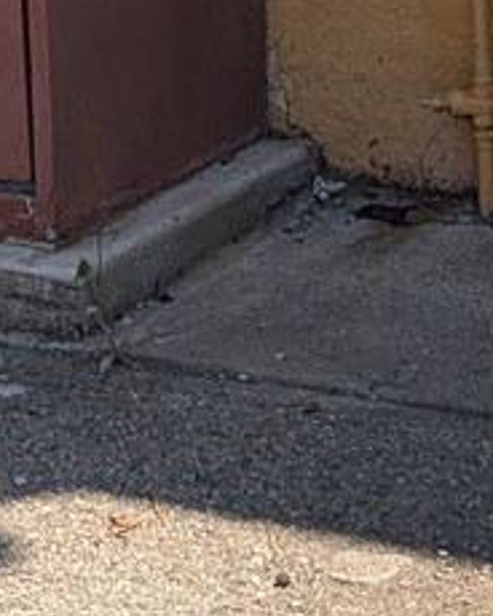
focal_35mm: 213
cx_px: -226
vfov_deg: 8.6
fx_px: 3885
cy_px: -574
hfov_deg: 7.2
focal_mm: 6.9
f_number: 1.68
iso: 20
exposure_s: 1/683
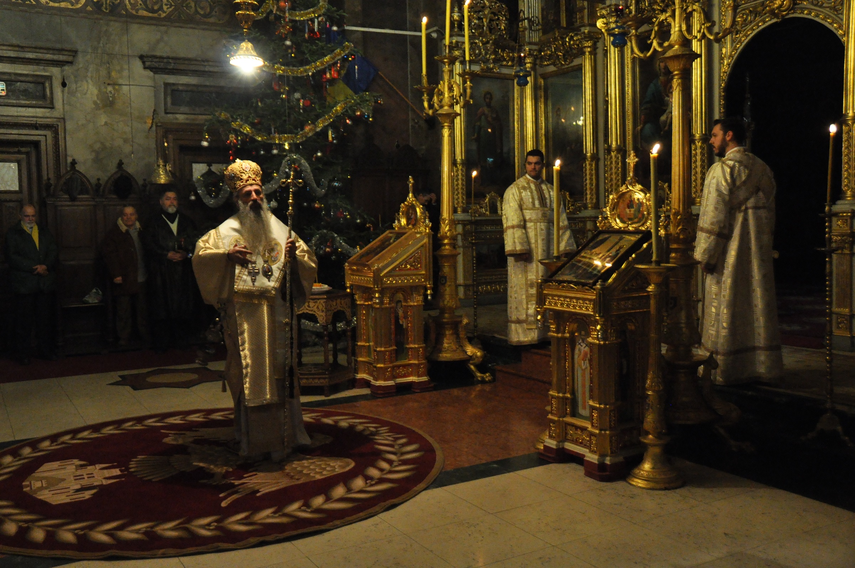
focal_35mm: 36
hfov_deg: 53.2
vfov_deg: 36.8
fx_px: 854
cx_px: 428
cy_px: 284
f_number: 3.8
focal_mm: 24
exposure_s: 1/80
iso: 2500
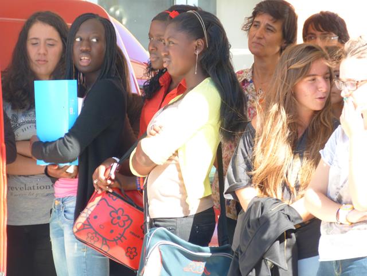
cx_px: 184
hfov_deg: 5.5
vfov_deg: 4.1
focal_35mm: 361
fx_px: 3827
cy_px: 138
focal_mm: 65
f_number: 4.1
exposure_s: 1/100
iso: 100
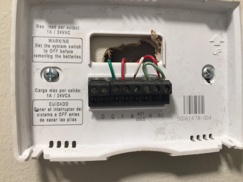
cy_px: 91
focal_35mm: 29
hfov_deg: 61.7
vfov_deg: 48.2
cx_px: 122
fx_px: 204
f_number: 2.2
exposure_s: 1/17
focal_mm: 4.15
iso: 64
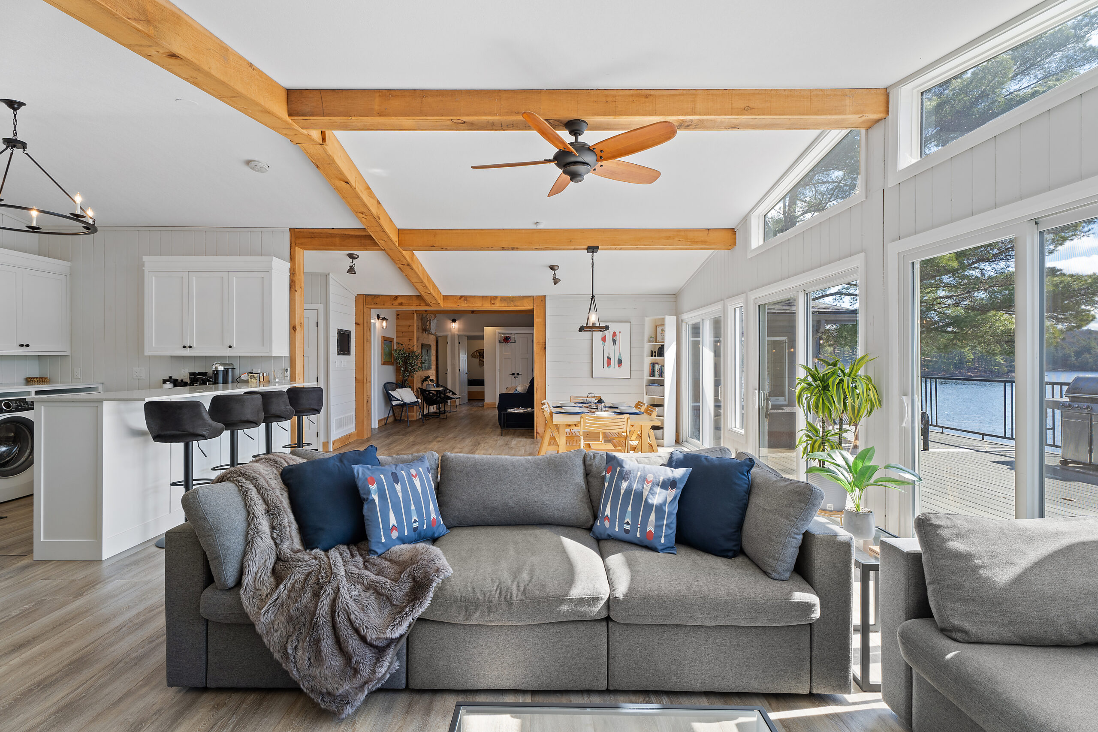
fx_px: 488
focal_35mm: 16
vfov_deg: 73.8
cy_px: 366
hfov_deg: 96.7
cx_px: 549
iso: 200
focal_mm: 16
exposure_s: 1/15
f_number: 7.1
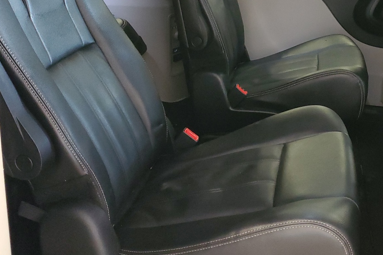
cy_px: 65
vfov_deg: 28.3
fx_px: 500
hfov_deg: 41.1
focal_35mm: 47
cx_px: 272
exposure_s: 1/24
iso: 338
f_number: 1.5
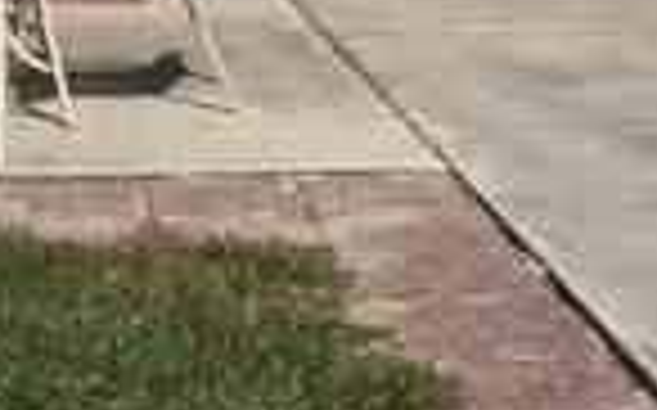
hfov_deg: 15.4
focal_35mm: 135
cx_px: 117
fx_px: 2415
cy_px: -288
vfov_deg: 9.3
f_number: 2.2
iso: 25
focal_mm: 4.15
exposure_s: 1/6993
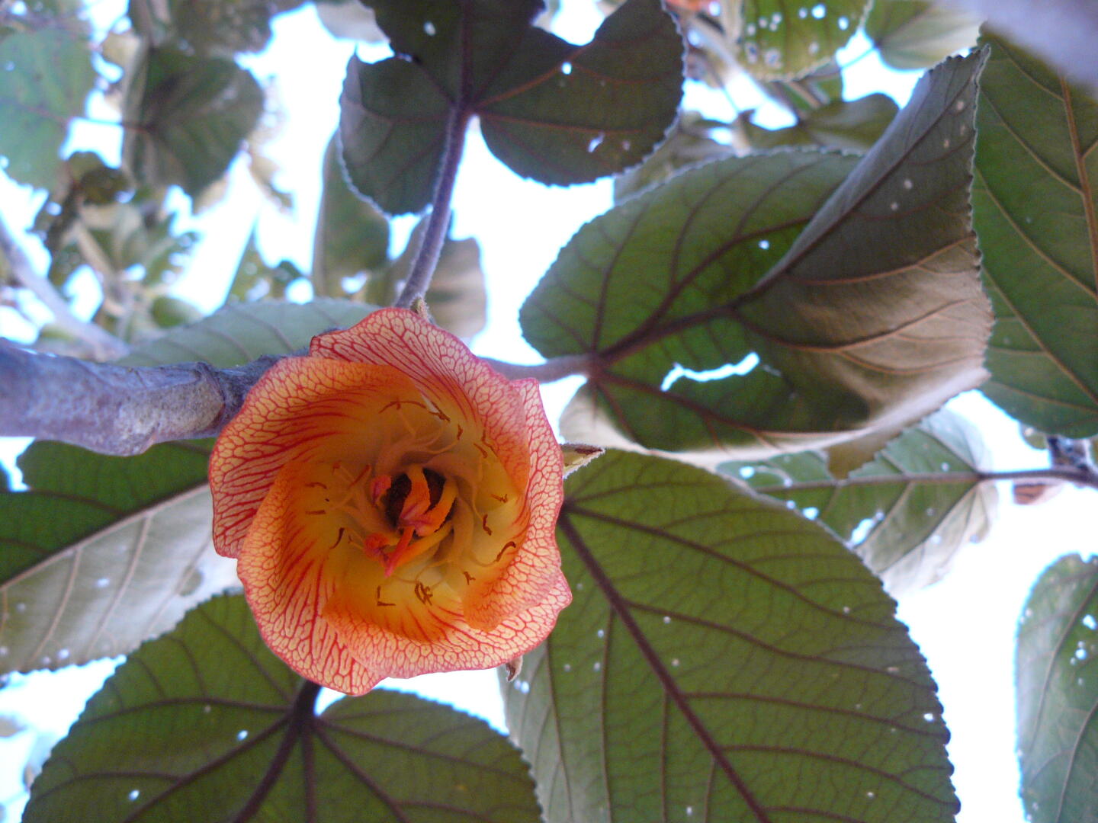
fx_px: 1142
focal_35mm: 36
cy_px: 412
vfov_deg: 39.7
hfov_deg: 51.4
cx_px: 549
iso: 200
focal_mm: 6
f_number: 2.8
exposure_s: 1/60
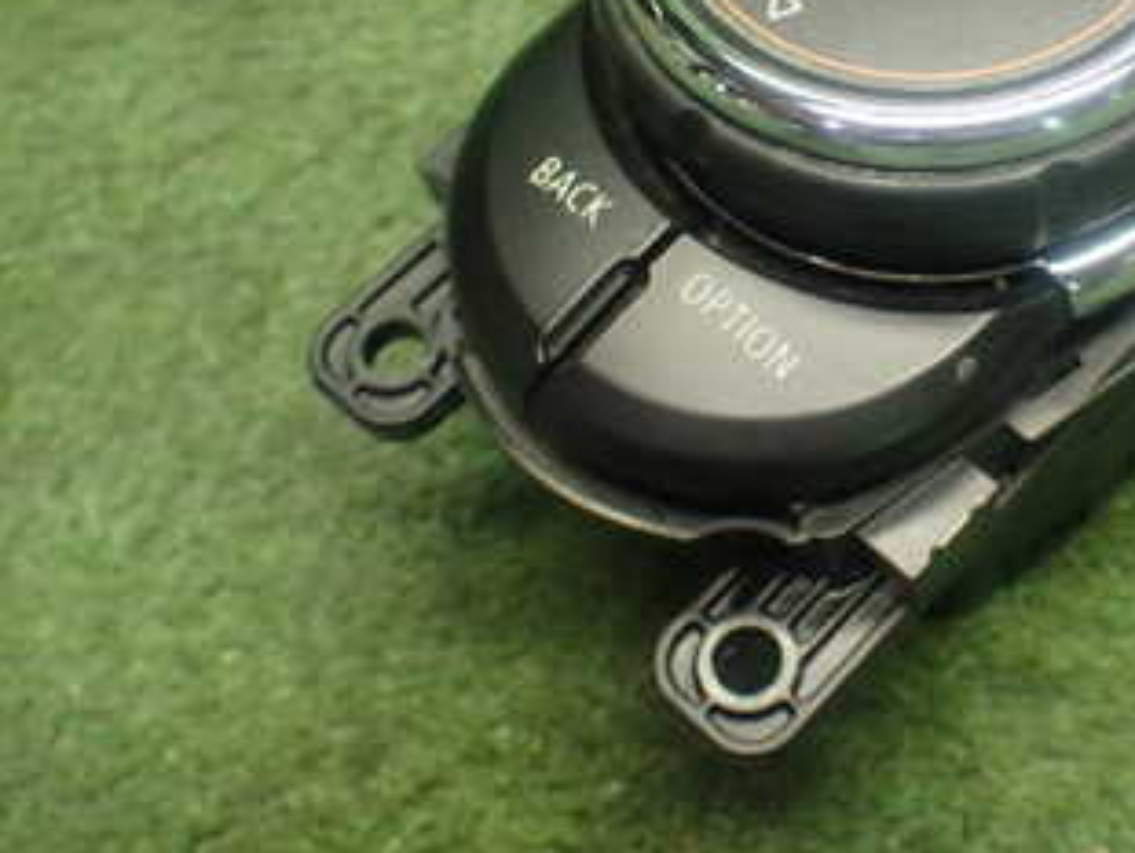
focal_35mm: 58
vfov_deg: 24.7
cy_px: 132
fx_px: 1903
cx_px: 919
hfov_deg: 32.2
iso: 800
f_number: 2.3
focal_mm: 5.4
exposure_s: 1/125
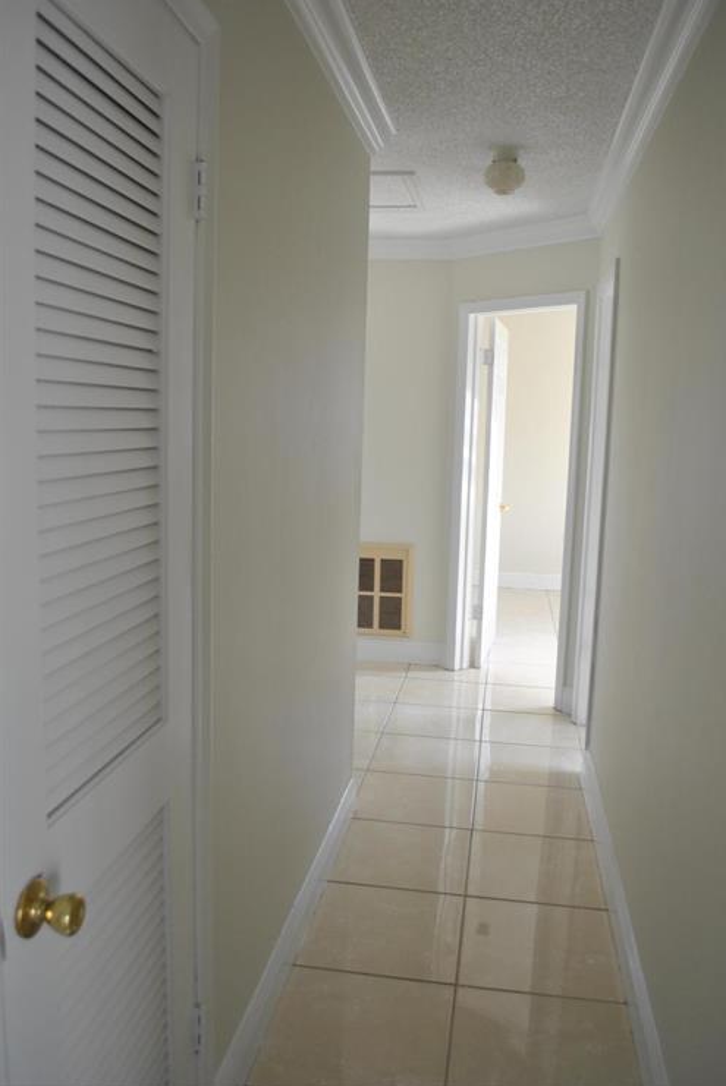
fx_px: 846
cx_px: 375
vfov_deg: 65.4
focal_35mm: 28
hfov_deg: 46.5
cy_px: 528
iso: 200
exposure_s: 1/60
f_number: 4
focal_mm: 18
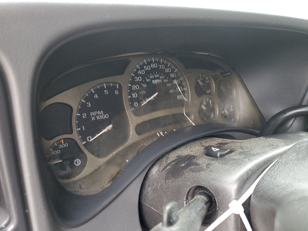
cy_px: 116
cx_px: 154
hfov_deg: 67.3
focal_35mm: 26
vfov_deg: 53.1
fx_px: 231
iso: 135
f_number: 1.5
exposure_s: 1/60.2
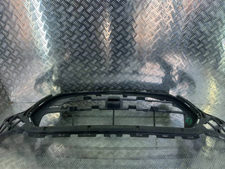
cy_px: 78
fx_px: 175
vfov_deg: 51.3
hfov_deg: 65.3
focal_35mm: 27
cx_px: 115
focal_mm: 4.6
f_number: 1.8
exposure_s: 1/50
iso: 25
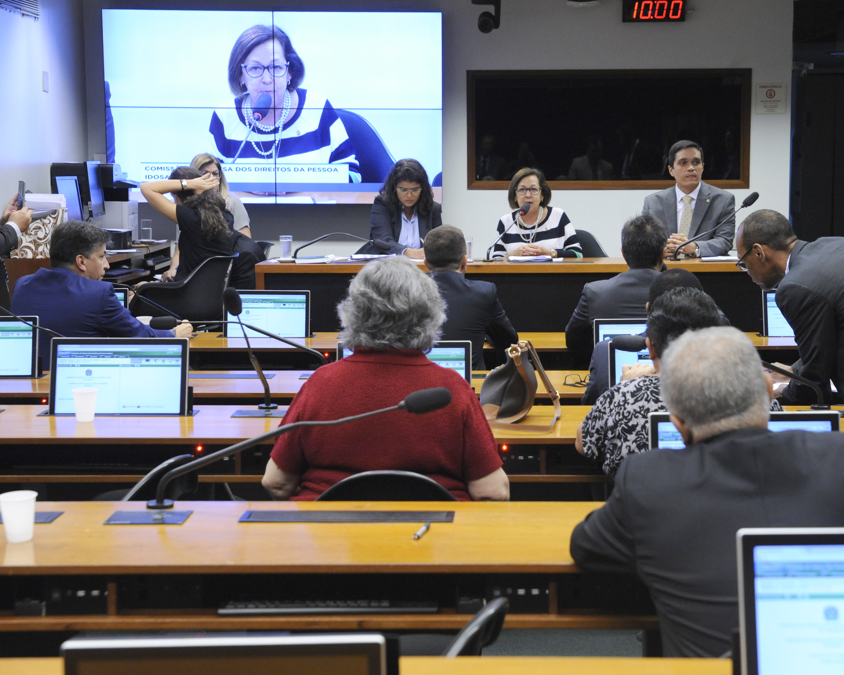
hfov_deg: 24.1
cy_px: 338
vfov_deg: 19.4
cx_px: 491
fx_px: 1973
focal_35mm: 79
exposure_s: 1/160
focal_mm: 70
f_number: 6.3
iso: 3200
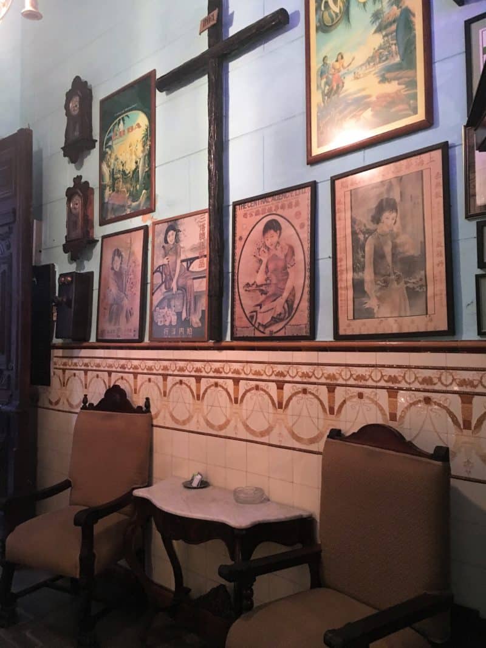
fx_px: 543
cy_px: 324
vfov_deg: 61.7
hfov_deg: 48.2
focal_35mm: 29
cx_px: 243
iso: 400
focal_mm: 4.15
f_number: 2.2
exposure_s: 1/15
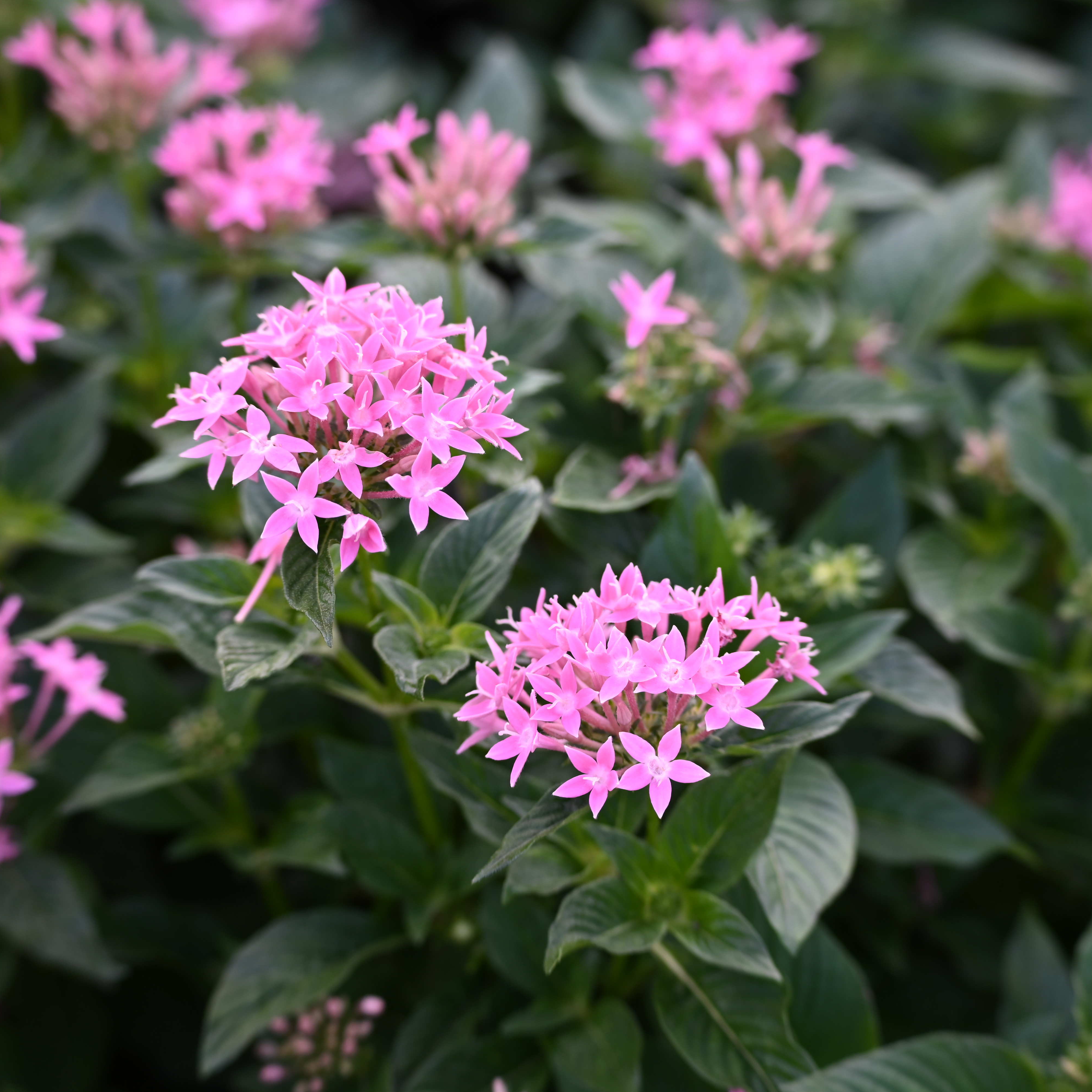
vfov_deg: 19.3
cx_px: 522
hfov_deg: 19.3
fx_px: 3212
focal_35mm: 90
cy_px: 550
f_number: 4.5
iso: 200
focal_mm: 70
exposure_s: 1/200
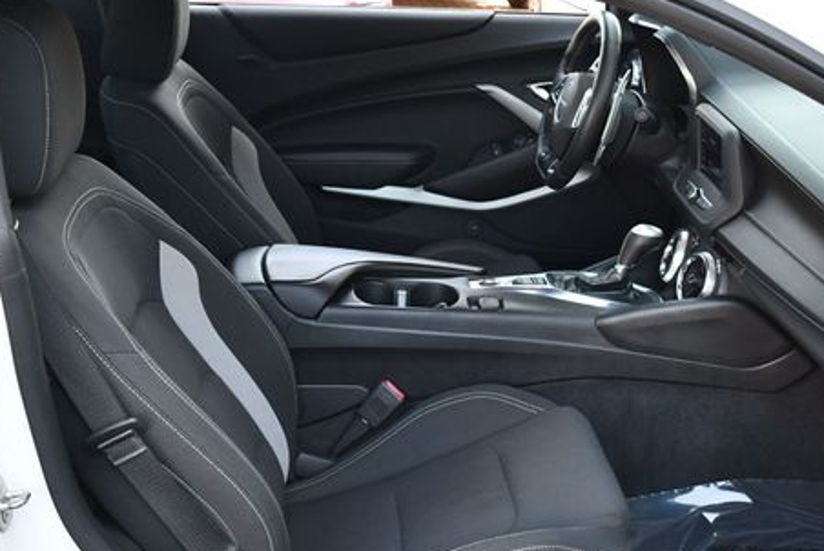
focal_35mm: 51
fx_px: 1168
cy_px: 338
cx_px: 439
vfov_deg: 26.5
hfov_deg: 38.8
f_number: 3.5
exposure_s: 1/250
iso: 800
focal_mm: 18
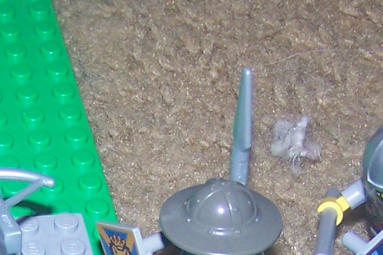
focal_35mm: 188
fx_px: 2000
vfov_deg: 7.1
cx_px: 83
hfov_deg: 10.9
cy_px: 506
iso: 80
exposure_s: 1/60
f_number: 2.8
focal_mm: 6.3
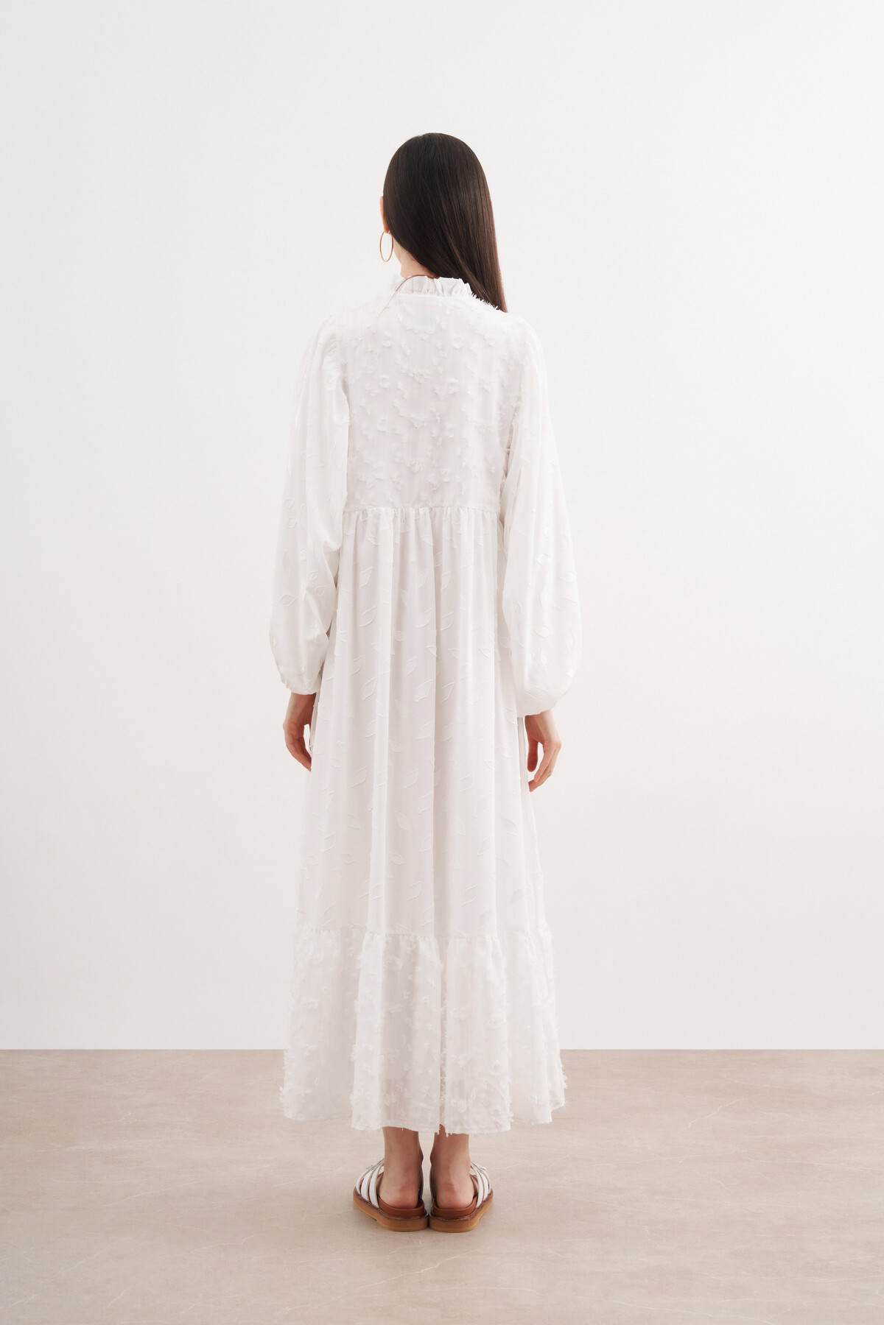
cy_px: 662
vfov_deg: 35.6
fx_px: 2063
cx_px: 442
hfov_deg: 24.2
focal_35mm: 56
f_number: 11
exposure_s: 1/160
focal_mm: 56
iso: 400
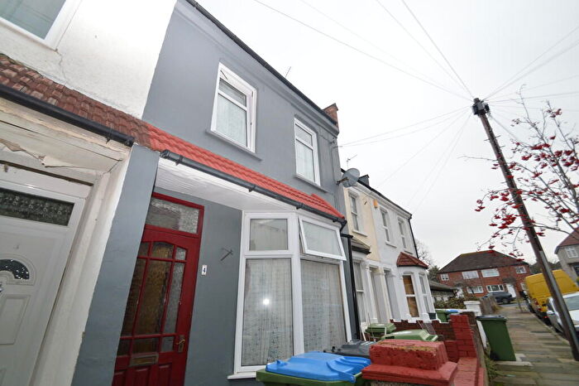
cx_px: 290
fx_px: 241
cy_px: 193
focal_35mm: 15
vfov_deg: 77.3
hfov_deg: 100.4
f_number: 5.6
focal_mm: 10
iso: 360
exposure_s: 1/125
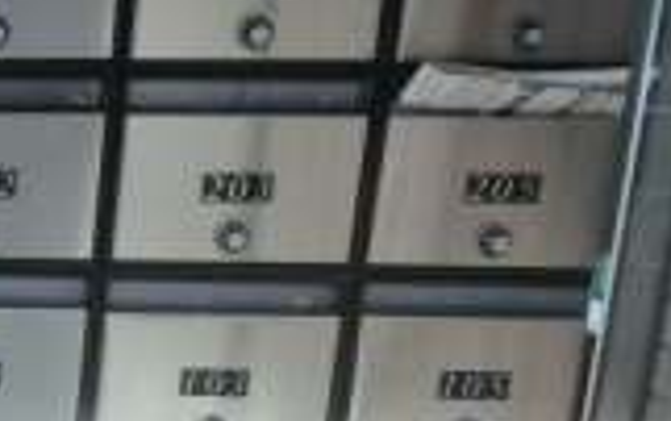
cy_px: 496
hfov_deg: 16.6
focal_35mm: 101
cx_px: -588
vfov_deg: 12.7
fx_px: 1849
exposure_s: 1/100
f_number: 3
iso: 80
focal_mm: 4.24
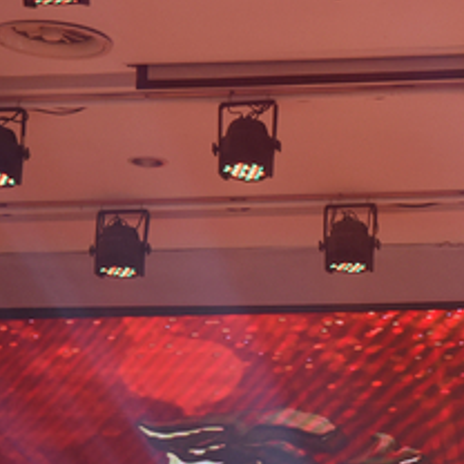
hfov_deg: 7.9
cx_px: 696
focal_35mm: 216
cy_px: 593
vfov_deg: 8.0
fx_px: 3276
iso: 1000
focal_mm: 66
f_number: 4
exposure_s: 1/250
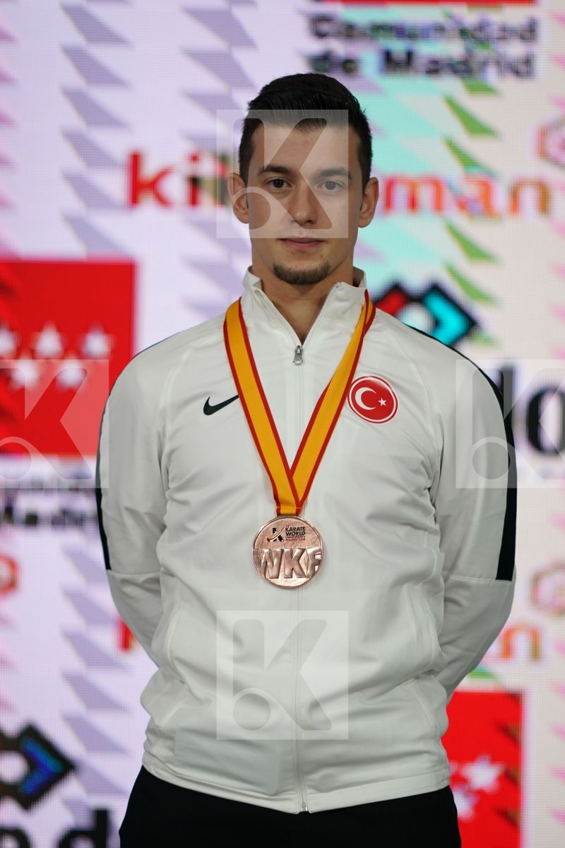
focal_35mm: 400
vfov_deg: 5.2
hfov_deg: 3.4
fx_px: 9416
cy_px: 424
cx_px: 282
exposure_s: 1/400
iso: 1600
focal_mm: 400
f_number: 2.8
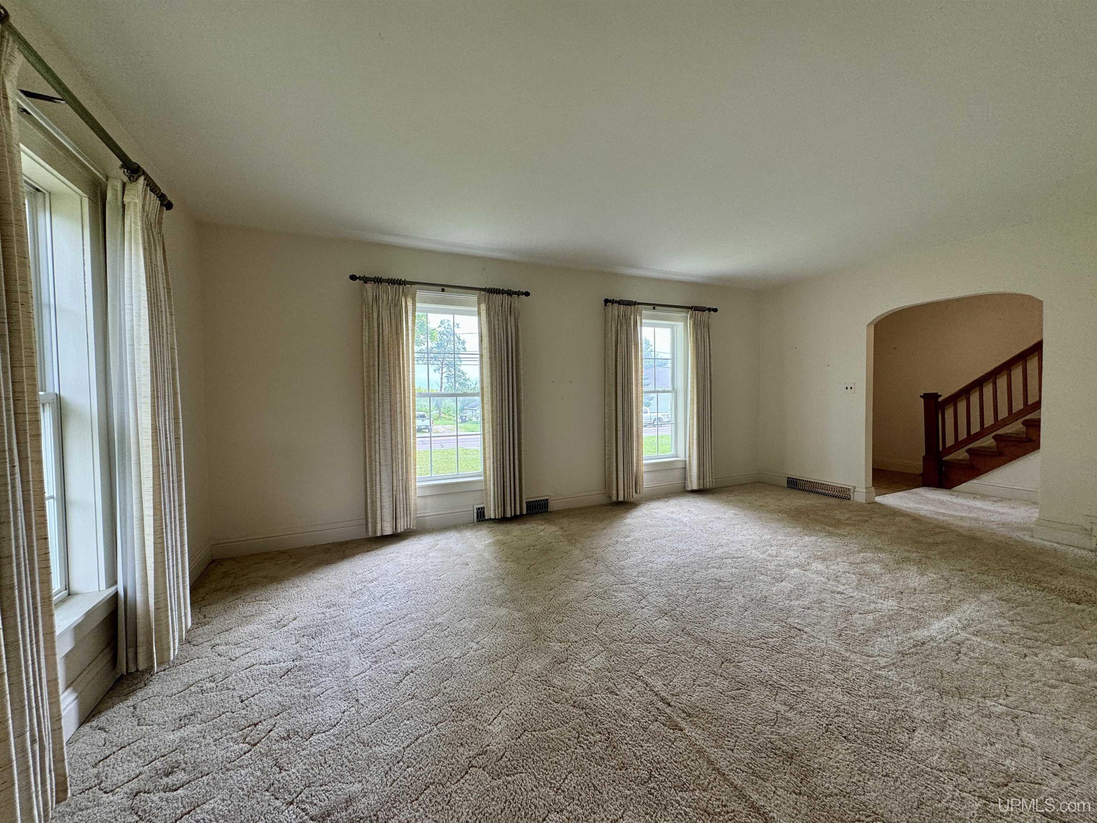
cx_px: 548
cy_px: 412
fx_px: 444
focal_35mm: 14
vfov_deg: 85.7
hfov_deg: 102.1
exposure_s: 1/120
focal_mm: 2.22
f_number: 2.2
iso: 125
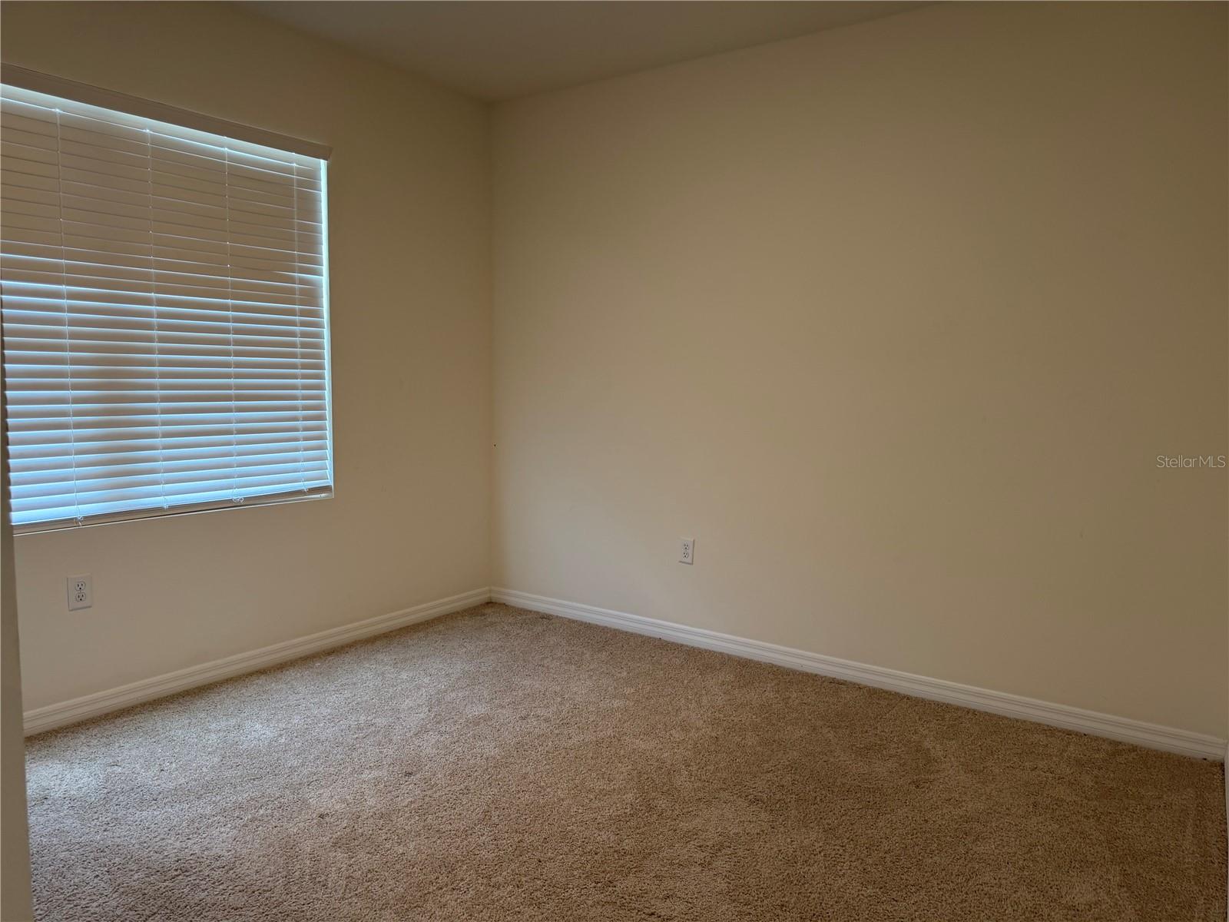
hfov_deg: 71.6
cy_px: 461
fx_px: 852
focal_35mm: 24
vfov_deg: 56.8
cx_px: 614
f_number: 1.78
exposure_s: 1/60
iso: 125
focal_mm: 6.76
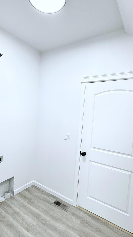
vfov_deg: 83.8
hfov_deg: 53.1
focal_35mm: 21
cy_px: 122
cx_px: 51
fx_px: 132
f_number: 2.2
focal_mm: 2.22
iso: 250
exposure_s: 1/120
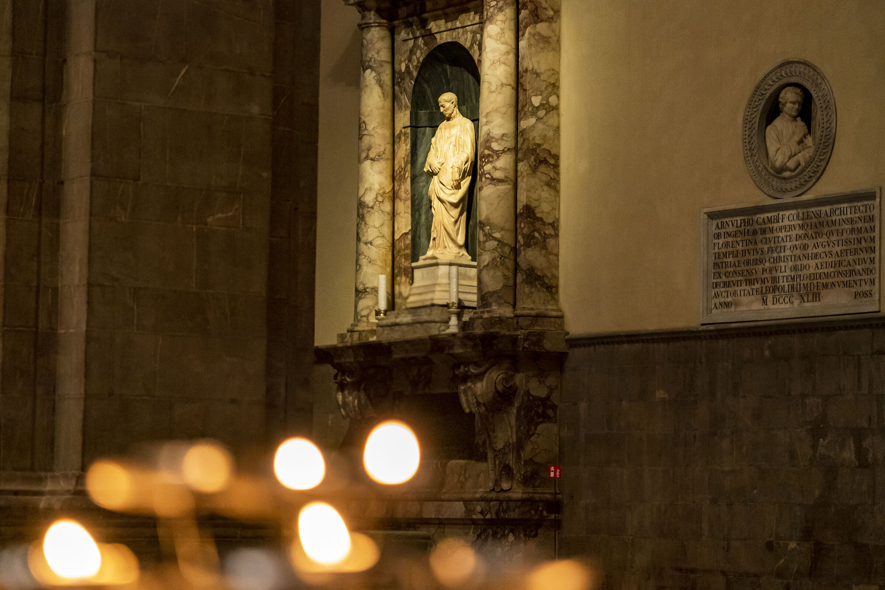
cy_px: 295
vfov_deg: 13.0
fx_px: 2581
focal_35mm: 105
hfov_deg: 19.5
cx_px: 442
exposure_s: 1/50
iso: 6400
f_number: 4
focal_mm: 105
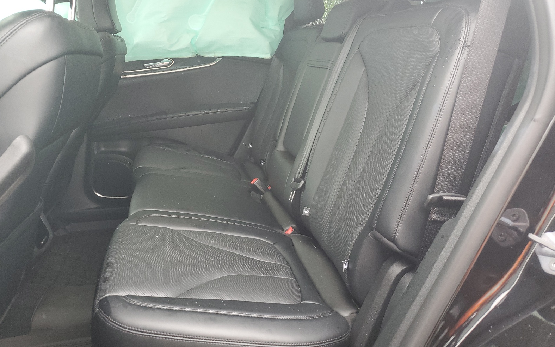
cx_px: 276
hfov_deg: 66.5
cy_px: 140
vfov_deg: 44.3
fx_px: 423
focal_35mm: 28
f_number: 1.5
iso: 93
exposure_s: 1/60.2
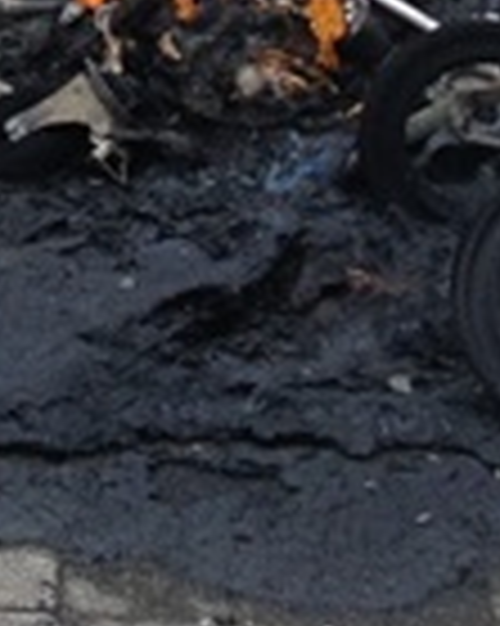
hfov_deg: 7.7
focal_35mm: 197
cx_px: -320
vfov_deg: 9.3
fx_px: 3648
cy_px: -518
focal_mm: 4.28
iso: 50
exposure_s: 1/216
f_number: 2.4
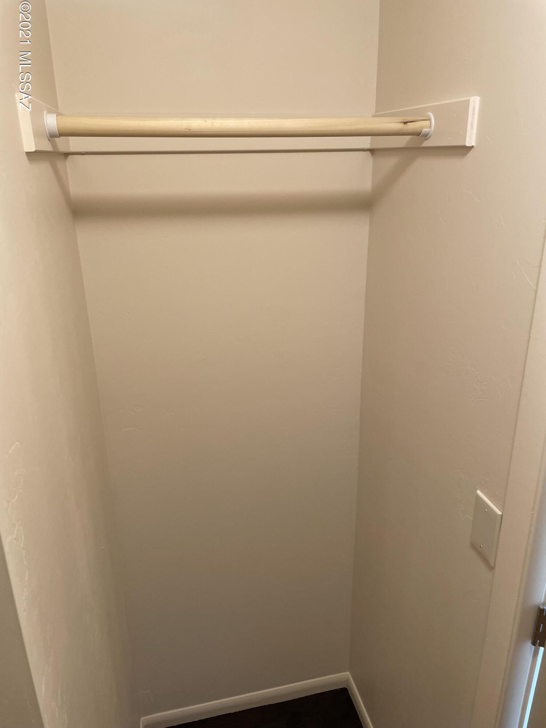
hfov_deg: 53.1
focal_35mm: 26
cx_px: 273
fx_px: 547
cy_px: 364
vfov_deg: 67.3
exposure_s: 1/120
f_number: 1.6
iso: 125
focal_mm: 4.2
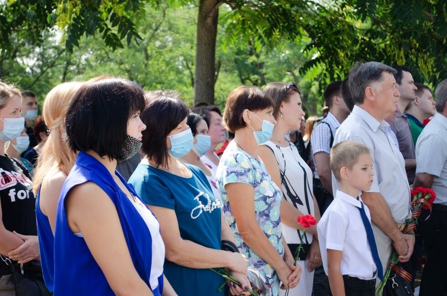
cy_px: 148
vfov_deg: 16.5
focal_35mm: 82
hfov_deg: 24.7
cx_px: 224
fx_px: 1023
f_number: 5.6
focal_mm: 55
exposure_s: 1/100
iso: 100
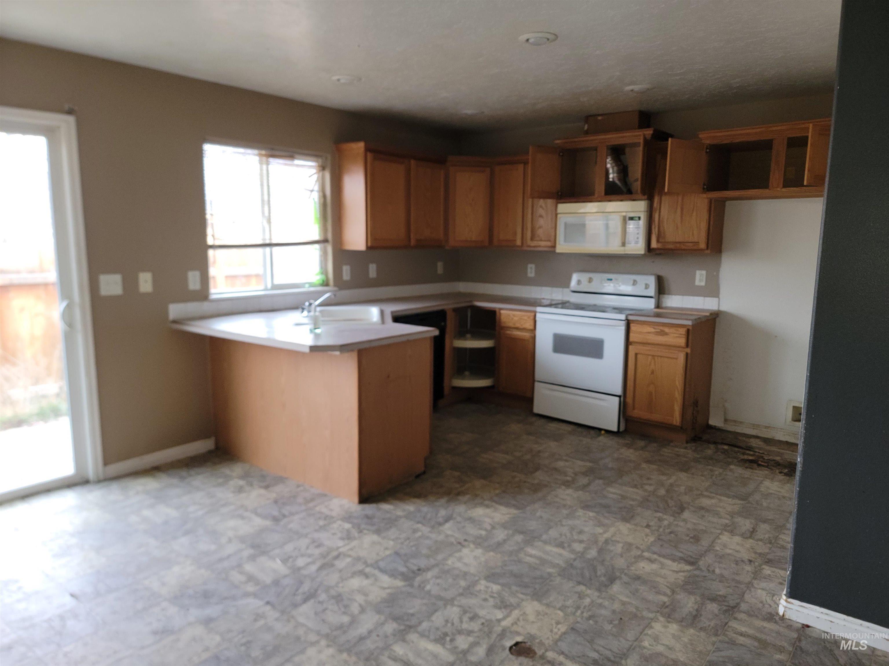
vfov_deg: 56.8
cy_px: 333
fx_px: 616
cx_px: 444
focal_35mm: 24
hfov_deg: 71.6
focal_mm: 6.7
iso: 125
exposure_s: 1/60
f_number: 1.8
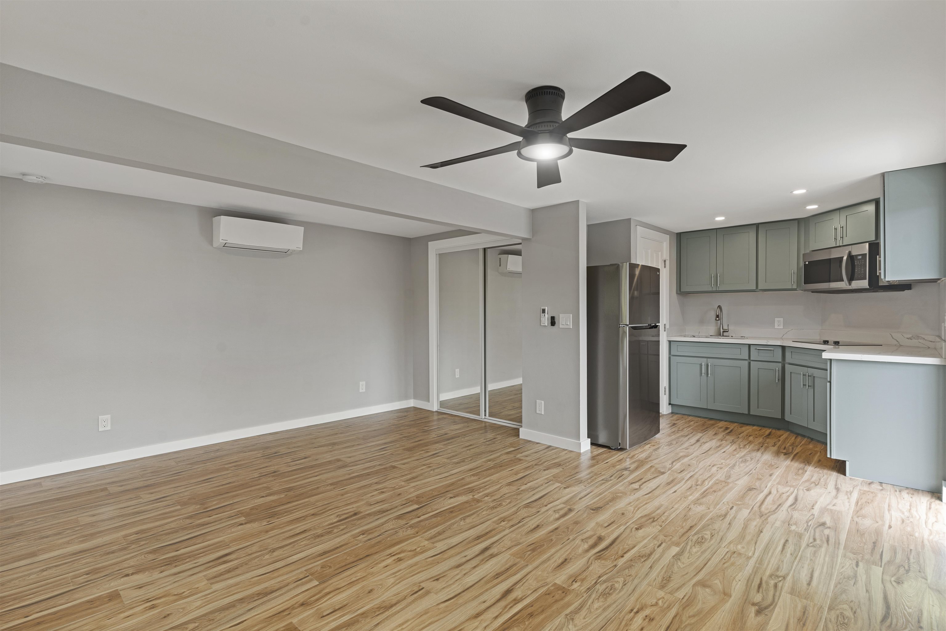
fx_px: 447
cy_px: 316
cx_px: 473
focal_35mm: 17
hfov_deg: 93.3
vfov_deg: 70.4
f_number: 8
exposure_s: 1/2
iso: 100
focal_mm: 17
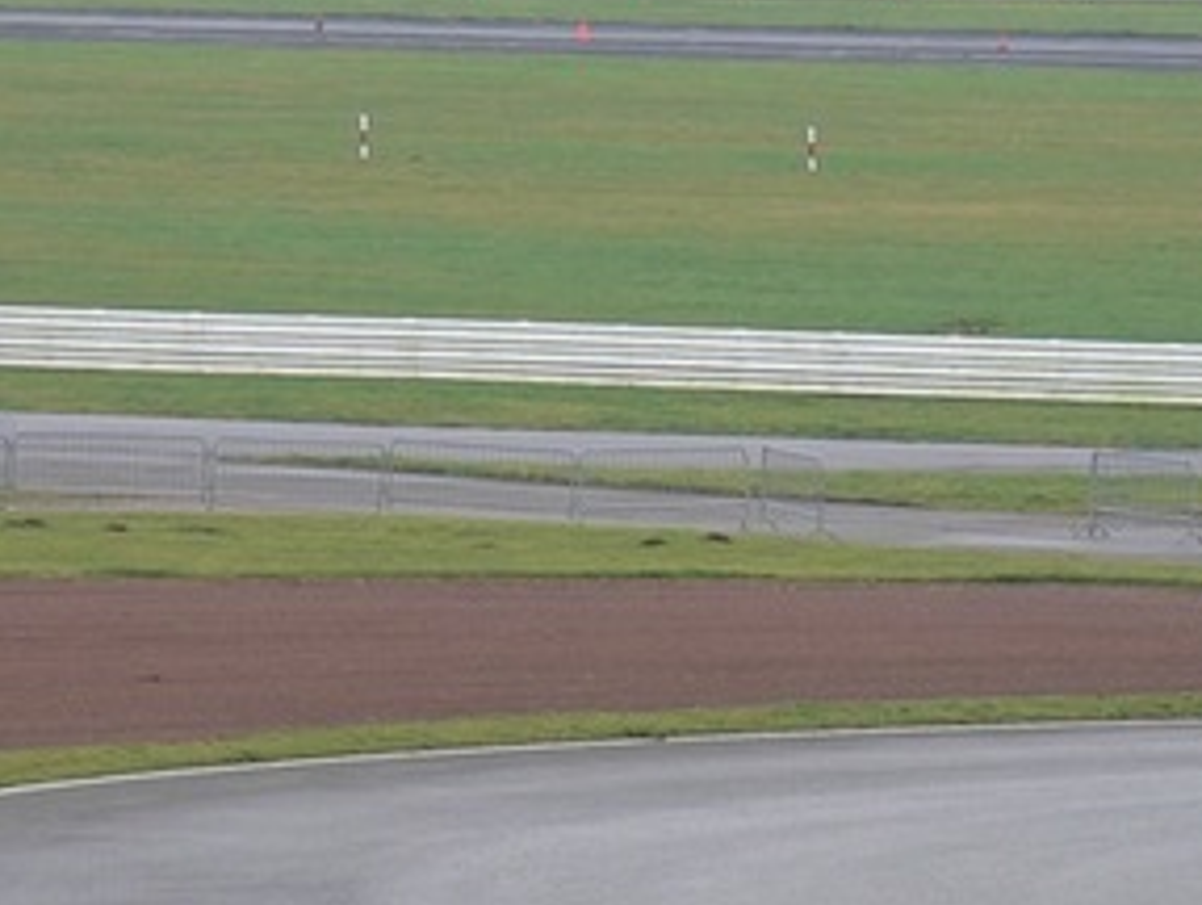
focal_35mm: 412
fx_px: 14324
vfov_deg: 3.6
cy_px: 947
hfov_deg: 4.8
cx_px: 729
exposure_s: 1/100
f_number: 3.3
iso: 80
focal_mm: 30.8
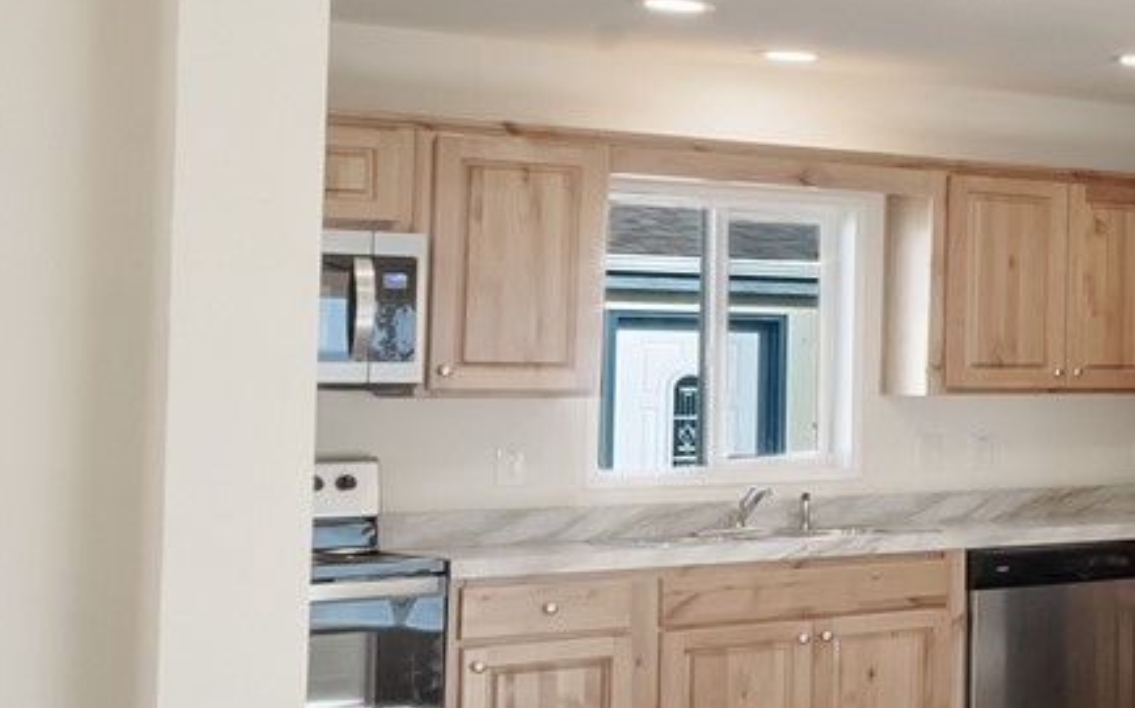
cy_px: 830
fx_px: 1855
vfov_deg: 20.3
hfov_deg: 22.8
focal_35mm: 60
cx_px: 1940
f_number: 14
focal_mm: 10
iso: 125
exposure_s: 1/10
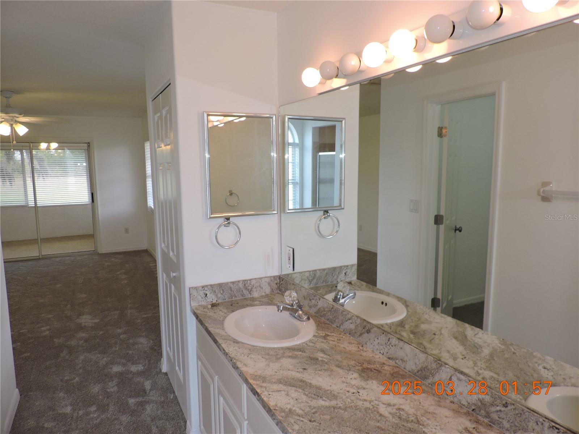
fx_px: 401
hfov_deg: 71.6
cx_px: 290
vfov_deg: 56.8
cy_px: 217
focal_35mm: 24
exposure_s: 1/50
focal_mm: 4.3
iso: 100
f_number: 3
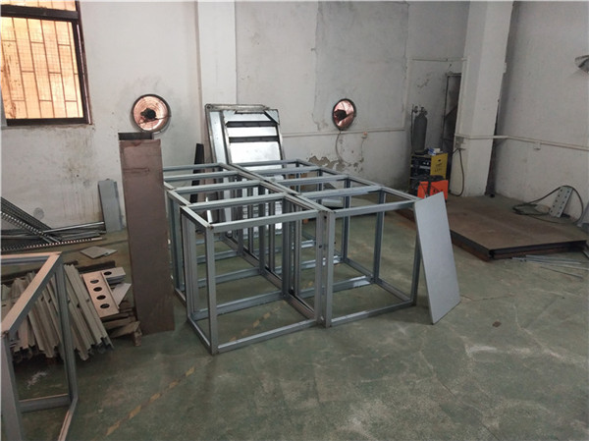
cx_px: 294
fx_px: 510
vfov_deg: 46.7
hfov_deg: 60.0
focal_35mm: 30
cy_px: 220
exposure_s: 1/50
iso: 344
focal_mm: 3.95
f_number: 1.8
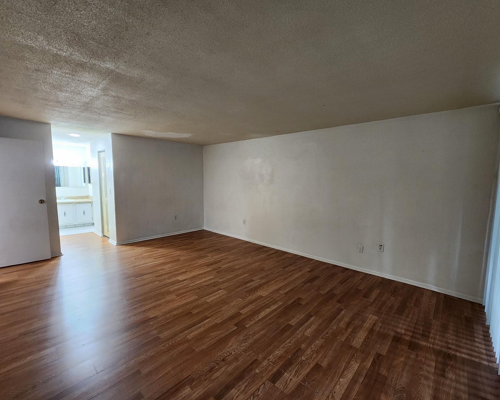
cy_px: 202
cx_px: 260
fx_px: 207
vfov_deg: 88.0
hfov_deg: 100.6
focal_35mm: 14
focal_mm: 2.2
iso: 320
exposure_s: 1/30
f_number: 2.2
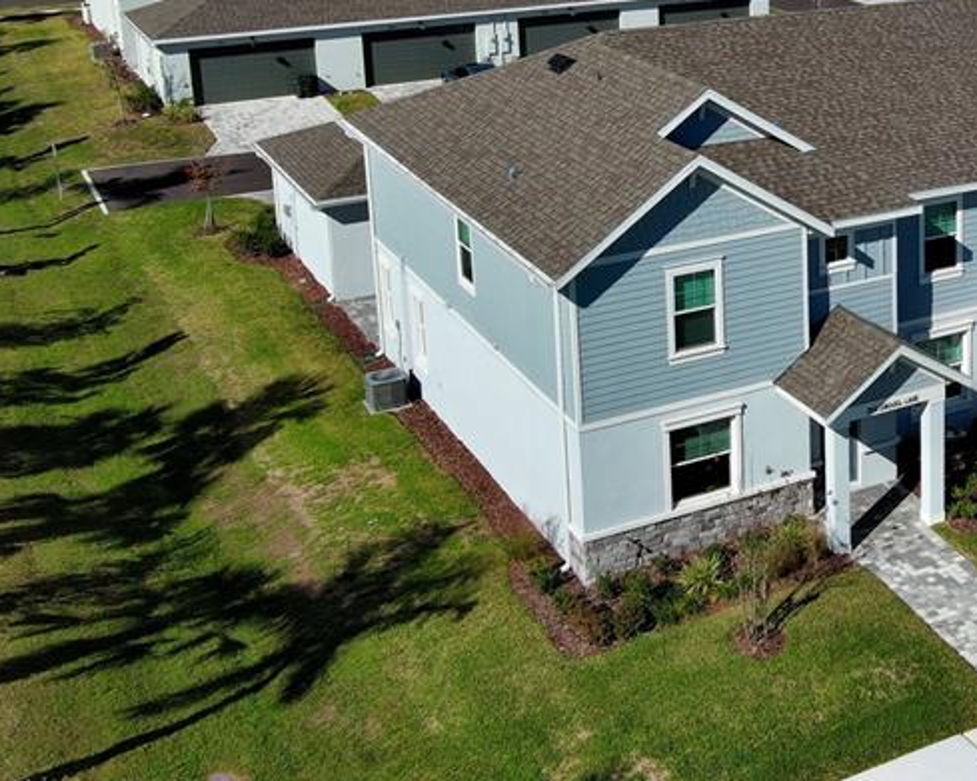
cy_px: 122
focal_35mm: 57
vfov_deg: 26.0
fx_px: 1648
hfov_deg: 30.7
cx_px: 973
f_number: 9
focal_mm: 10.57
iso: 100
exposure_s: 1/400
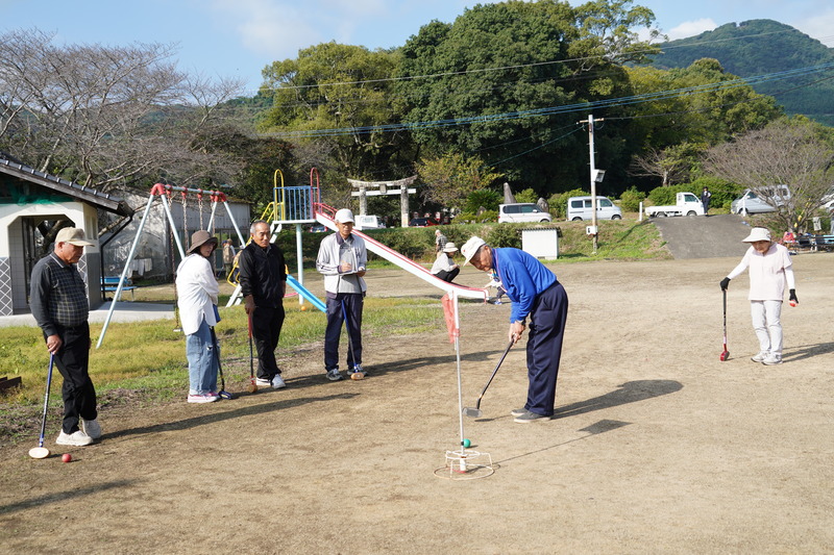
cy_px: 278
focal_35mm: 39
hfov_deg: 49.6
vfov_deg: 34.2
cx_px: 417
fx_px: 903
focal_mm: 39
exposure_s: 1/320
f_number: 6.3
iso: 125
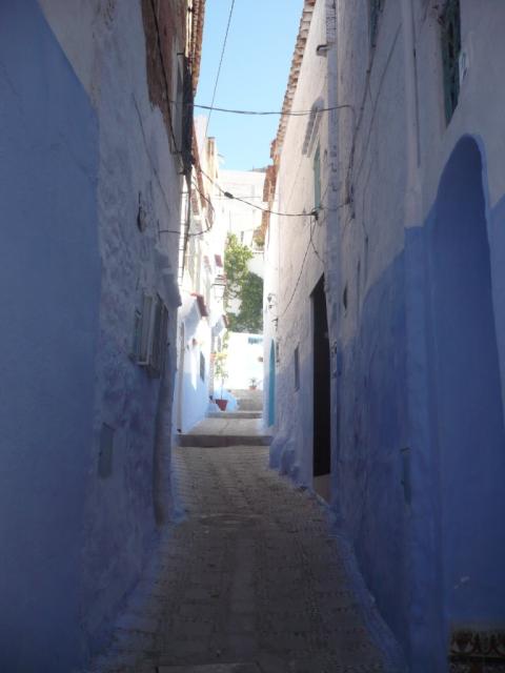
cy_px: 336
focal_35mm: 35
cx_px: 252
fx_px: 681
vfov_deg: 52.6
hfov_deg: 40.7
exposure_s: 1/400
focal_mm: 5.8
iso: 100
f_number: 2.8
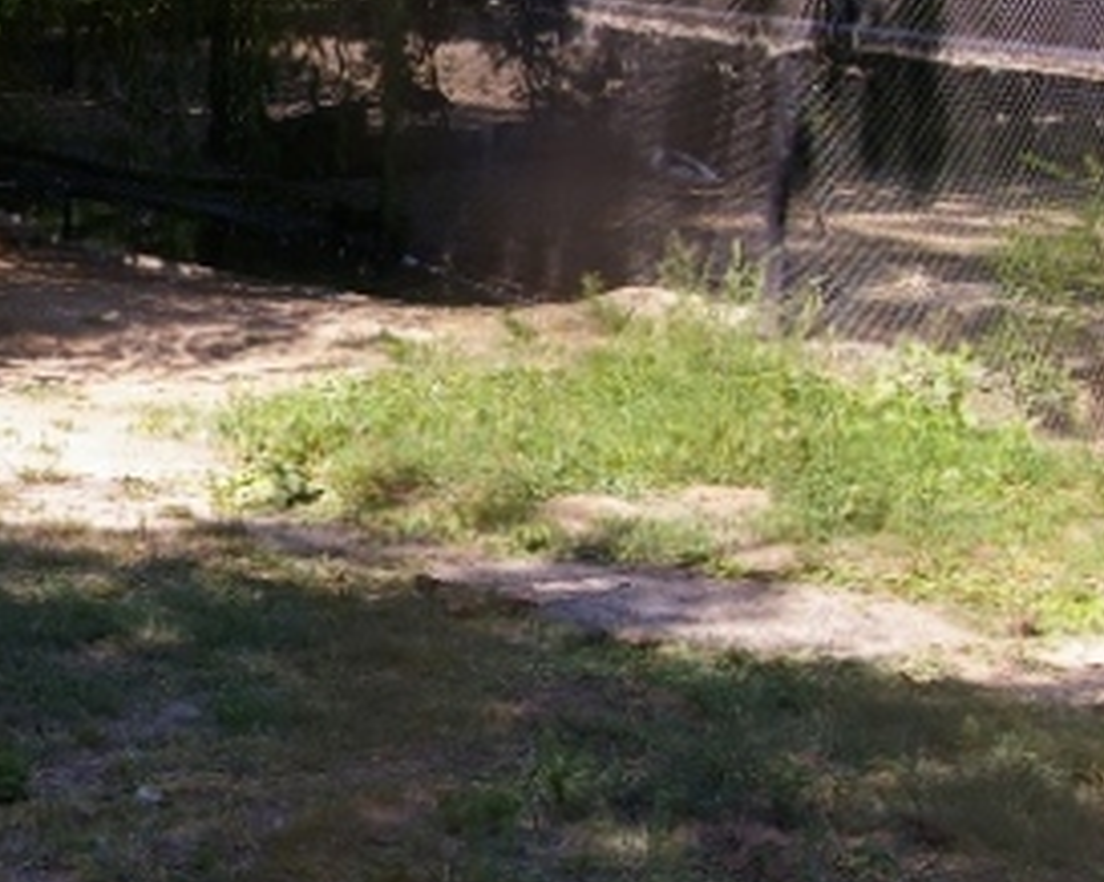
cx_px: -253
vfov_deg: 15.6
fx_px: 3200
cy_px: 243
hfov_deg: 18.5
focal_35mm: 98
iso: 200
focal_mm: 28
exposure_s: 1/180
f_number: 6.7
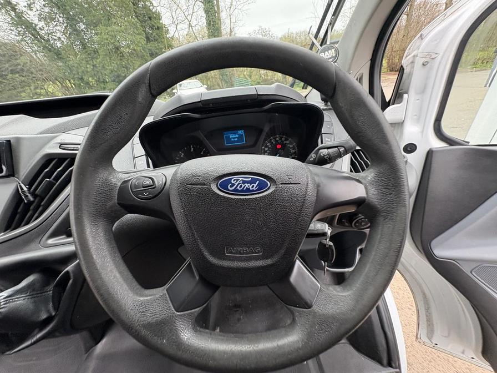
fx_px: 201
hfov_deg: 102.1
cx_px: 248
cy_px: 186
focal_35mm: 14
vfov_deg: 85.7
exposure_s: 1/99
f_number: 2.2
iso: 160
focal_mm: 2.22
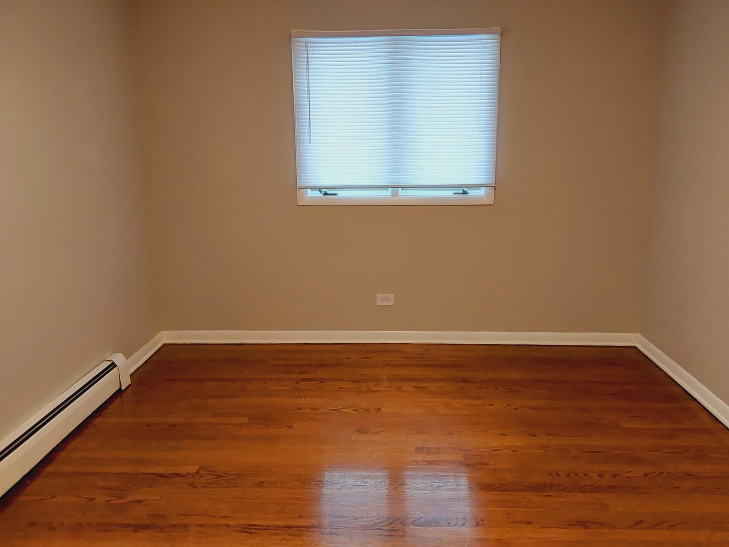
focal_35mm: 28
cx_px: 364
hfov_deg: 63.4
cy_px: 274
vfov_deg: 49.7
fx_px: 590
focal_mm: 2.91
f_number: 1.9
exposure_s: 1/60
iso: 125
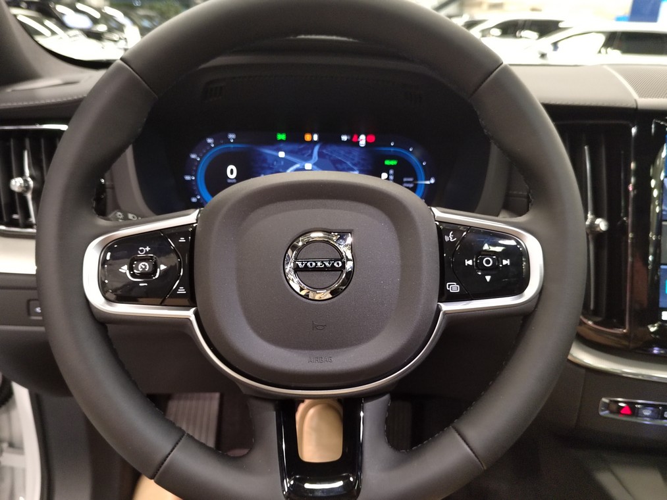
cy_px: 250
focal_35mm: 29
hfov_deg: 61.7
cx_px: 334
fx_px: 559
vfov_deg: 48.2
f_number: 1.9
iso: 4240
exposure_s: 1/25
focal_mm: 5.52
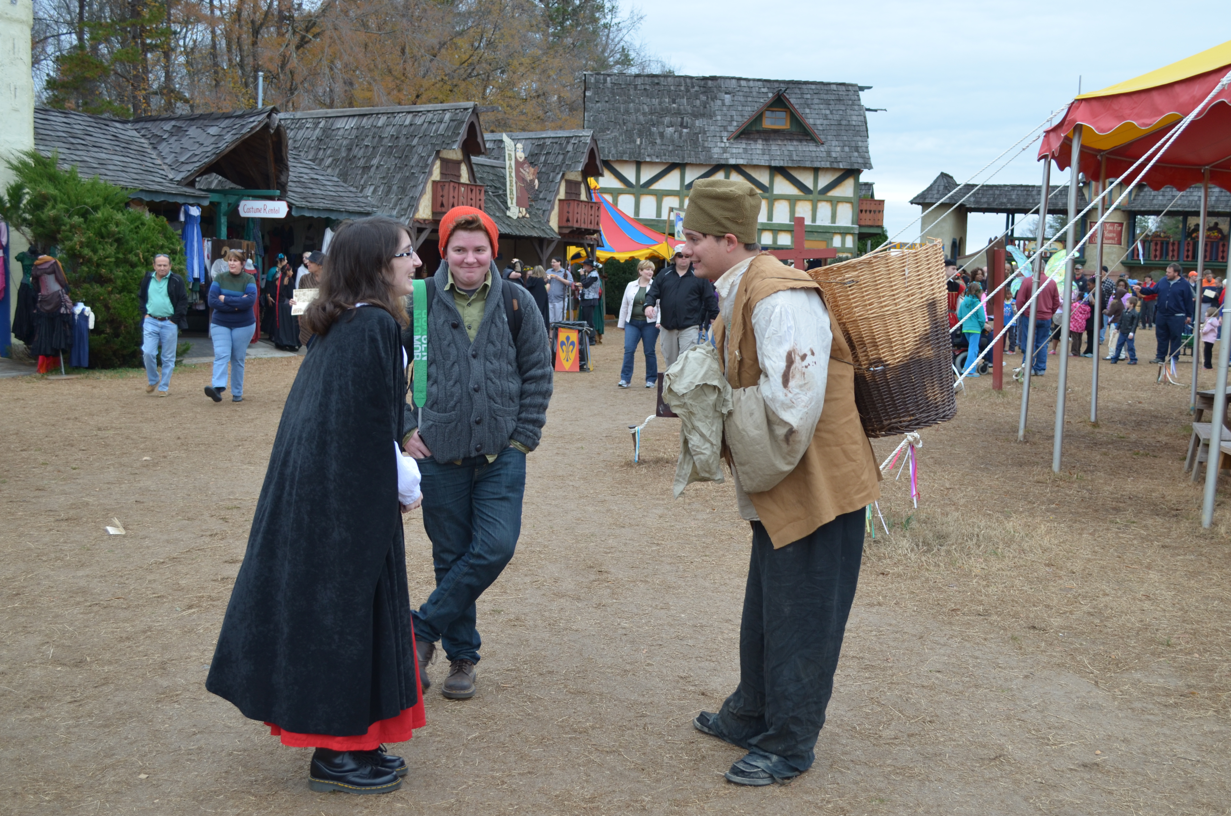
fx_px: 1399
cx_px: 645
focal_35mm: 41
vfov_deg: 32.5
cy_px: 426
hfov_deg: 47.5
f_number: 5.6
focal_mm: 26
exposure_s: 1/125
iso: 220
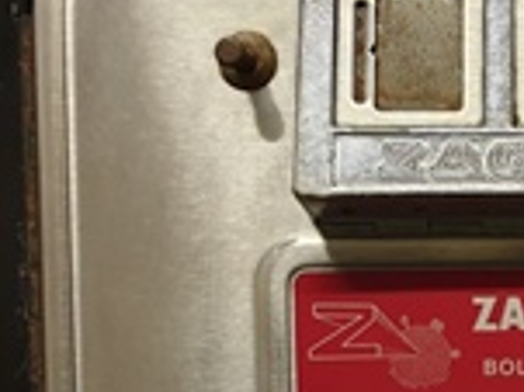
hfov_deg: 23.6
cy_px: 295
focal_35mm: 77
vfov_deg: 19.0
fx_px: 1165
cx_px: 590
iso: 320
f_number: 1.5
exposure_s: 1/33
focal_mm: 4.3
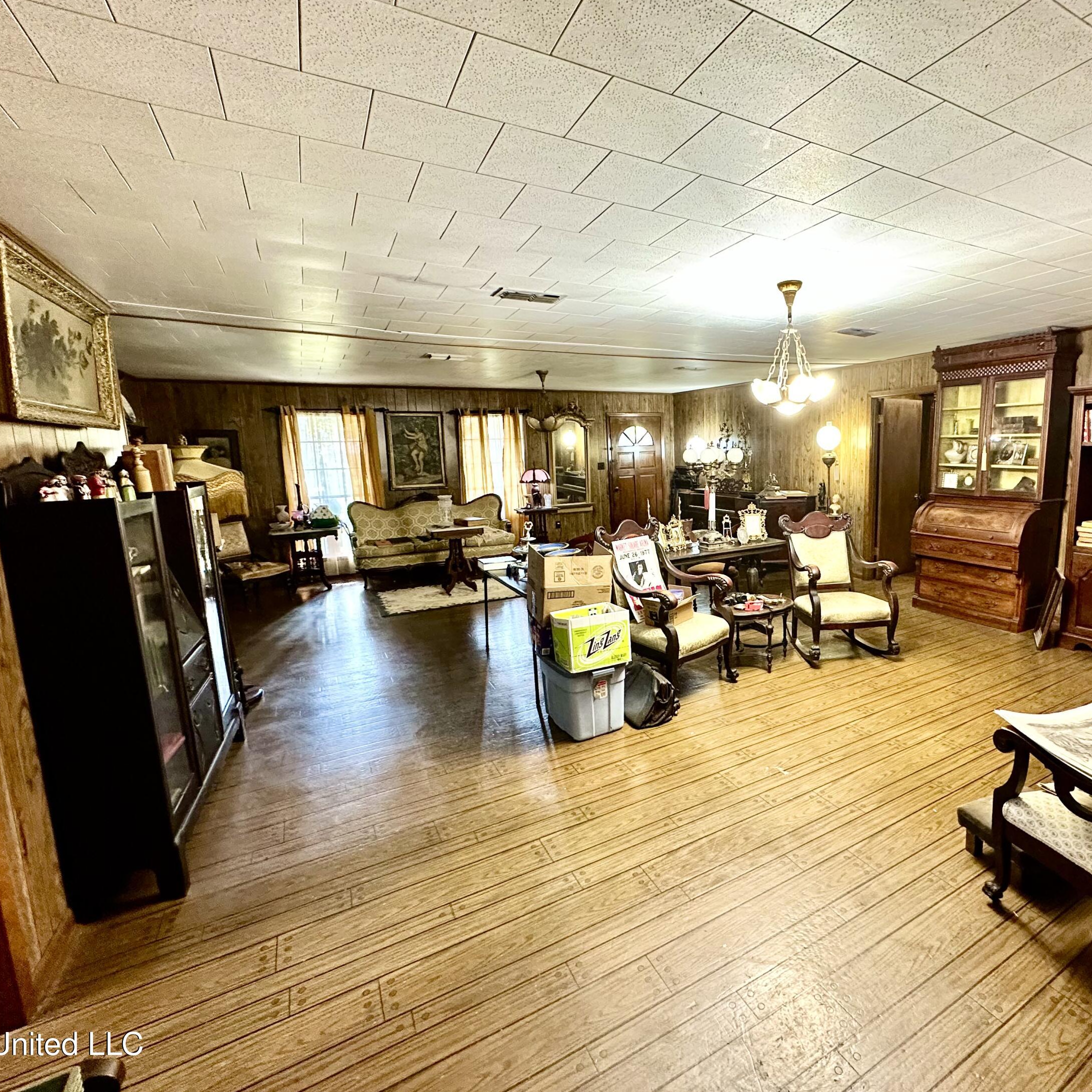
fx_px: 607
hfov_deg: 82.8
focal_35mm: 17
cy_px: 533
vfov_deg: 84.0
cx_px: 662
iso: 500
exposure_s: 1/60
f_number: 2.2
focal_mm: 2.22
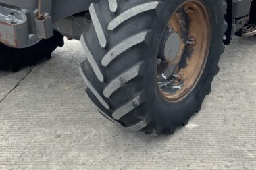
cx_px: 174
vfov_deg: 26.1
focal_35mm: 51
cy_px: 40
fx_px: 362
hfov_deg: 38.4
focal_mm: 3
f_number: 1.8
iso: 16
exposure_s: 1/415
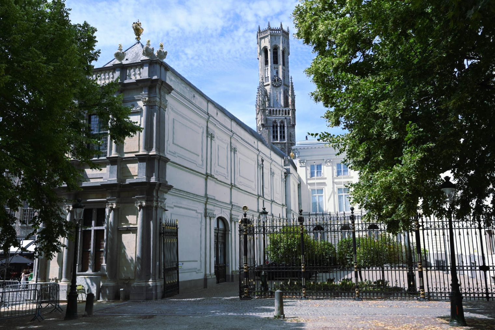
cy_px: 165
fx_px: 419
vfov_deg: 43.0
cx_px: 248
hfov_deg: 61.1
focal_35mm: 30
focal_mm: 30.5
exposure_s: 1/500
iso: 400
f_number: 11
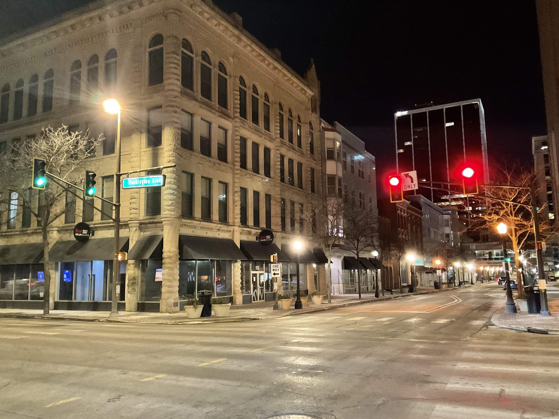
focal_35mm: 30
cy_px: 210
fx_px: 484
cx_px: 282
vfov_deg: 46.8
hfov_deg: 60.0
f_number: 1.8
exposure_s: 1/24
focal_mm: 3
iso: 500
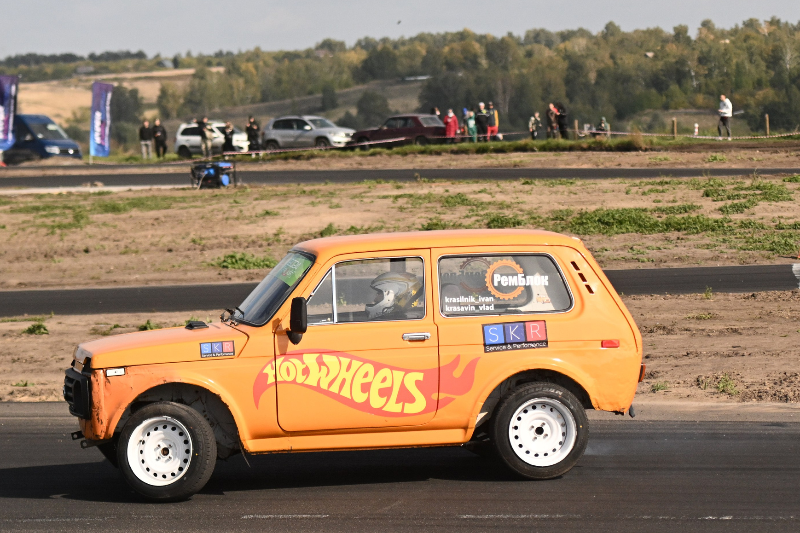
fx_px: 3666
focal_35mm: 165
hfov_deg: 12.5
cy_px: 325
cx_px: 375
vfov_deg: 8.3
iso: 1000
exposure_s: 1/20000
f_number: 2.8
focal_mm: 75
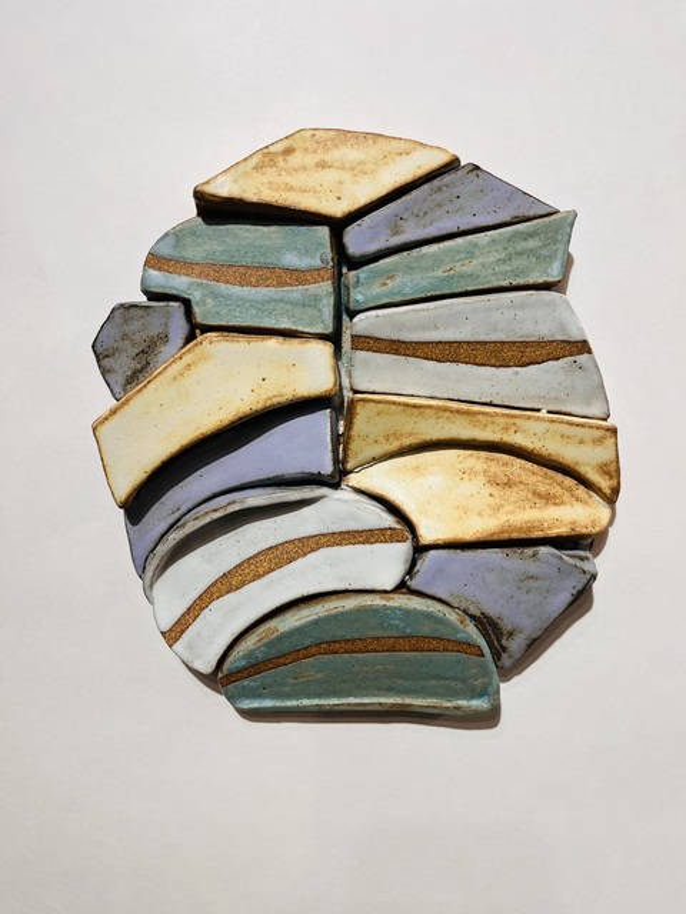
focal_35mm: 26
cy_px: 457
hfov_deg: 53.1
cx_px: 343
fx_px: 687
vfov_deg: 67.3
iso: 100
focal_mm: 5.1
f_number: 1.6
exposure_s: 1/120
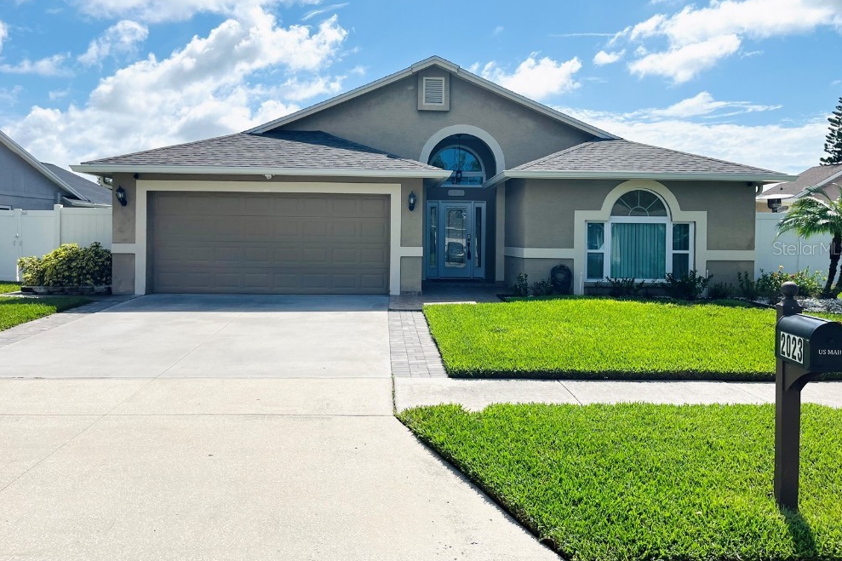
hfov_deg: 65.5
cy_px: 248
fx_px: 655
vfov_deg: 46.3
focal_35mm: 28
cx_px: 417
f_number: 1.6
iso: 50
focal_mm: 5.1
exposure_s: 1/6173
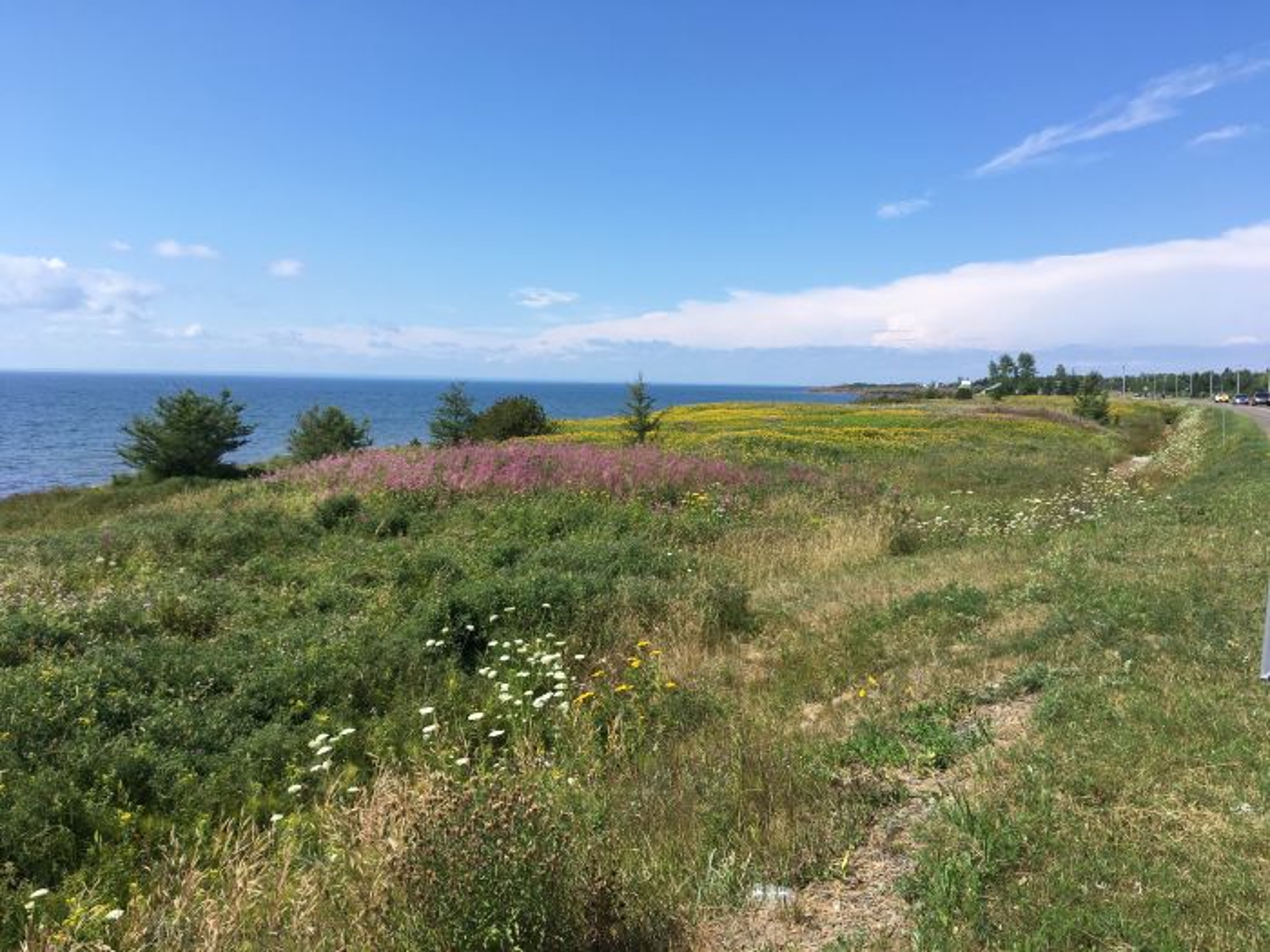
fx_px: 1064
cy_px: 476
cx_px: 635
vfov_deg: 48.2
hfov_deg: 61.7
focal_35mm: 29
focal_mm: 4.15
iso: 25
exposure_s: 1/1451
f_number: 2.2
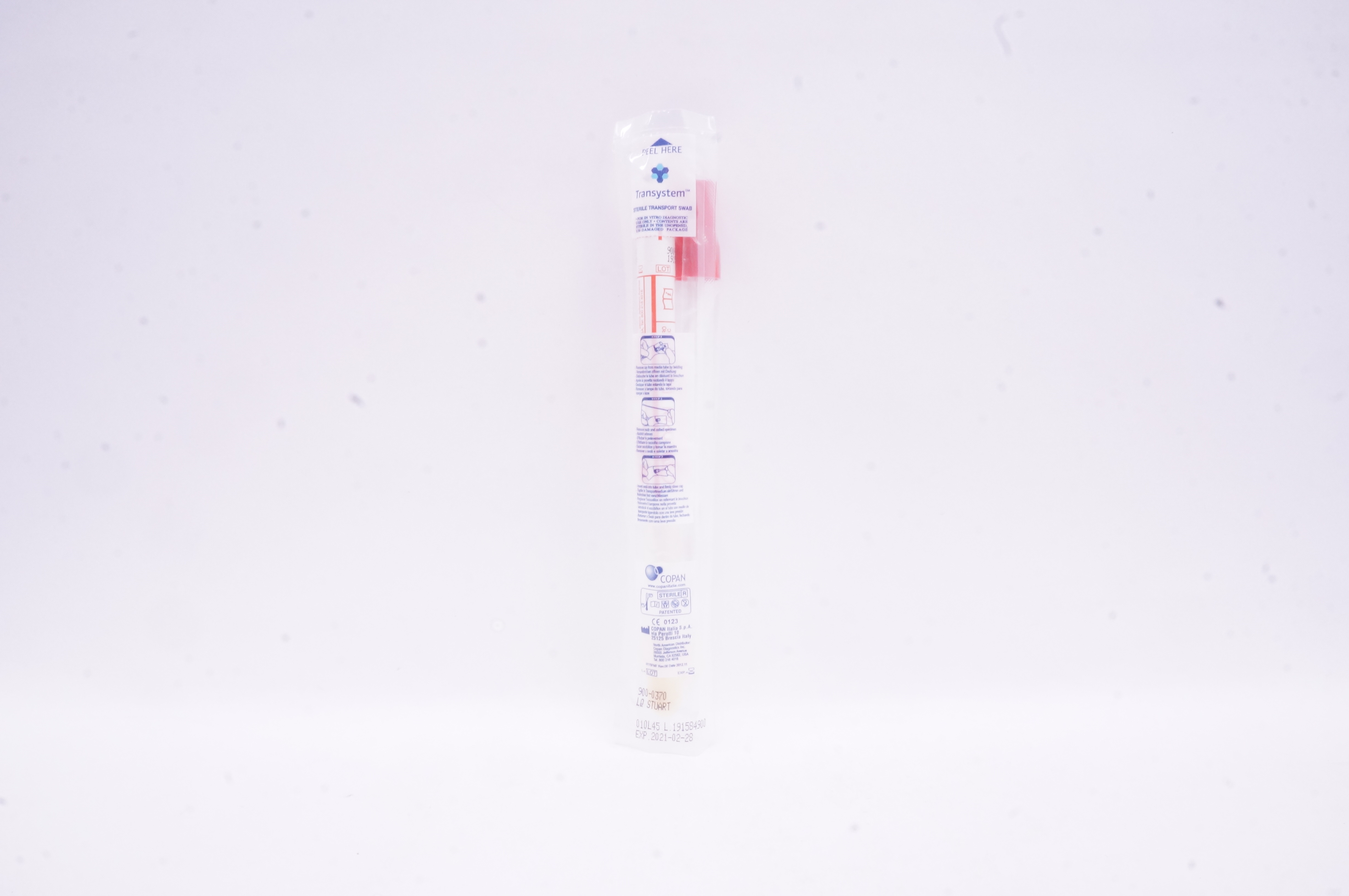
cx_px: 674
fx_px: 1011
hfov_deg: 67.4
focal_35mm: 27
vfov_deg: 47.8
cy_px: 448
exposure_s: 1/15
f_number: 22
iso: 1600
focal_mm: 18
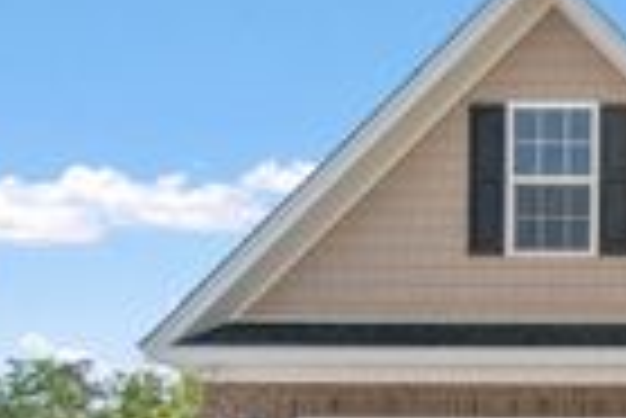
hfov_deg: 26.9
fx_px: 940
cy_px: 506
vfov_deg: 23.0
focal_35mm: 54
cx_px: 923
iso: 100
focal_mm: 10
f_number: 9
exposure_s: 1/320
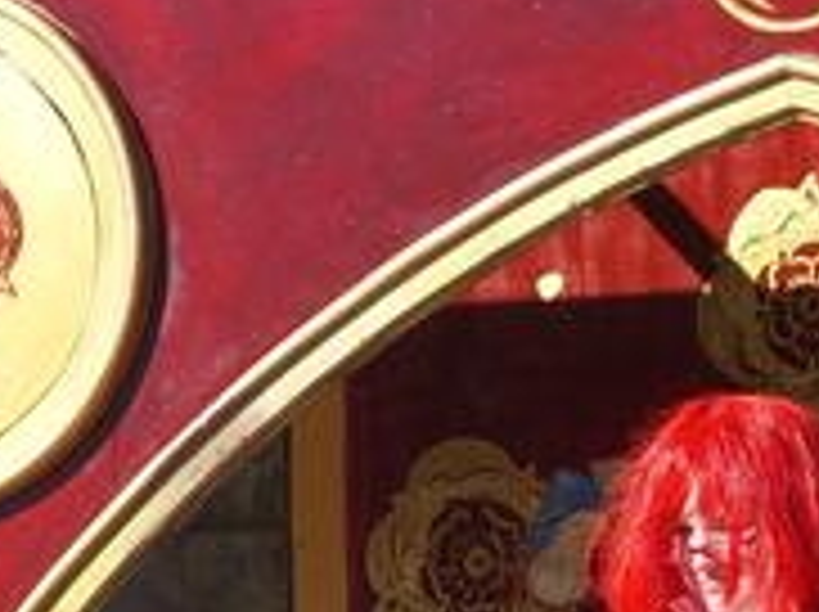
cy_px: 518
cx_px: 652
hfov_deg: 4.8
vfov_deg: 3.6
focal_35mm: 409
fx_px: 9664
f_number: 4
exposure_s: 1/800
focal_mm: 35
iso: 100
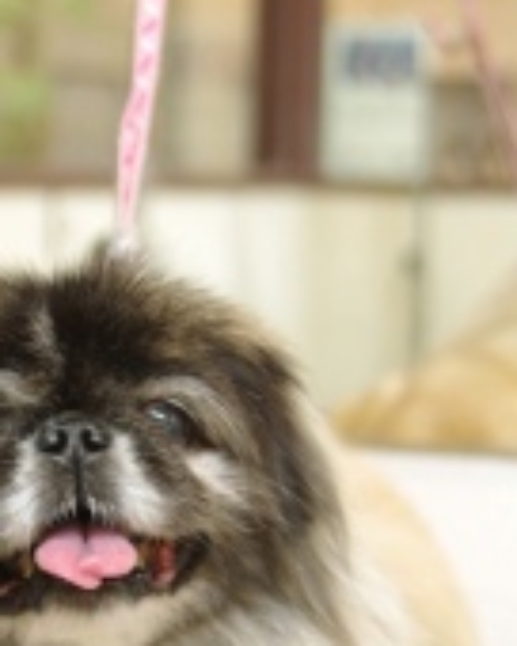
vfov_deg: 15.2
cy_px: 543
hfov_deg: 12.2
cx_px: 141
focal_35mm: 126
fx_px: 2410
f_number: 2.8
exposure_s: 1/80
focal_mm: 38
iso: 800
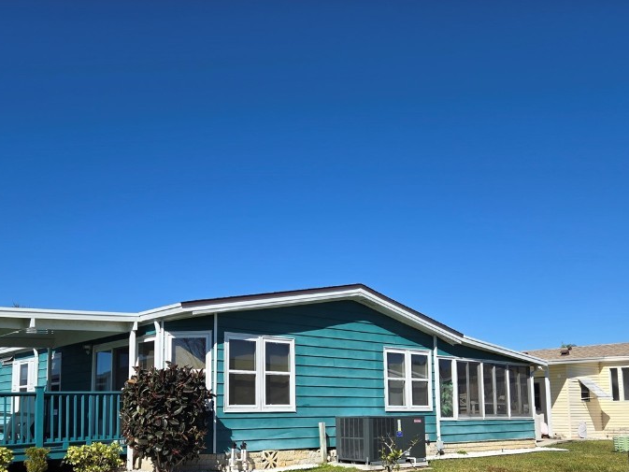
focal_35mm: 35
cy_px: 342
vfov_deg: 39.8
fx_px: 636
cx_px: 273
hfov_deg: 52.5
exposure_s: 1/2730
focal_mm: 5.4
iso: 25
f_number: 1.8
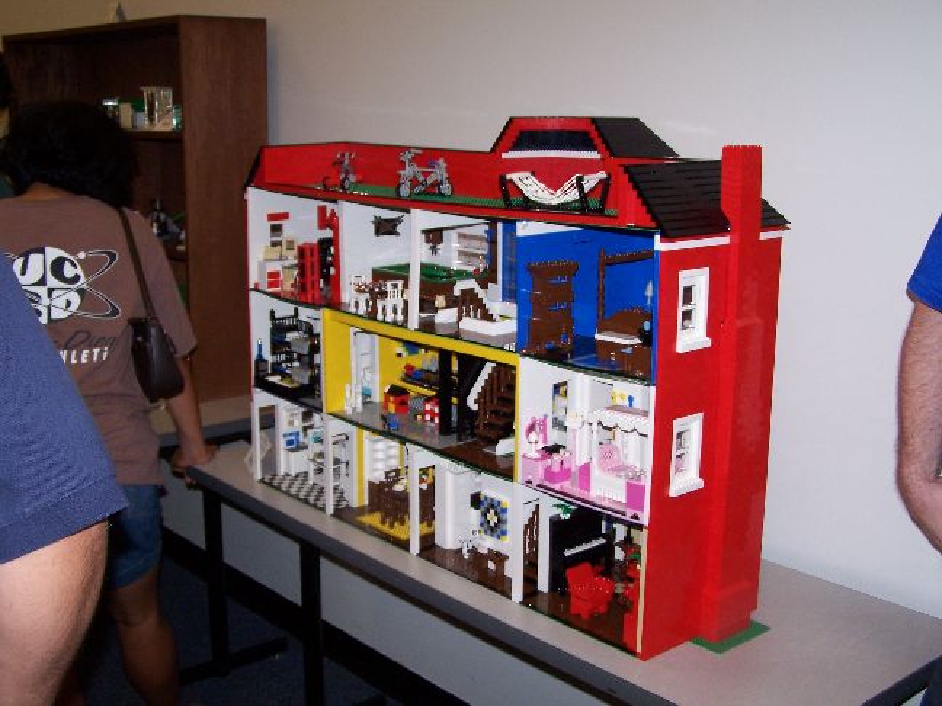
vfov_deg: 36.0
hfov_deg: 46.8
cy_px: 353
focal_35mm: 40
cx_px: 471
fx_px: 1089
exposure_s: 1/60
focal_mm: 6.7
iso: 140
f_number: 2.8
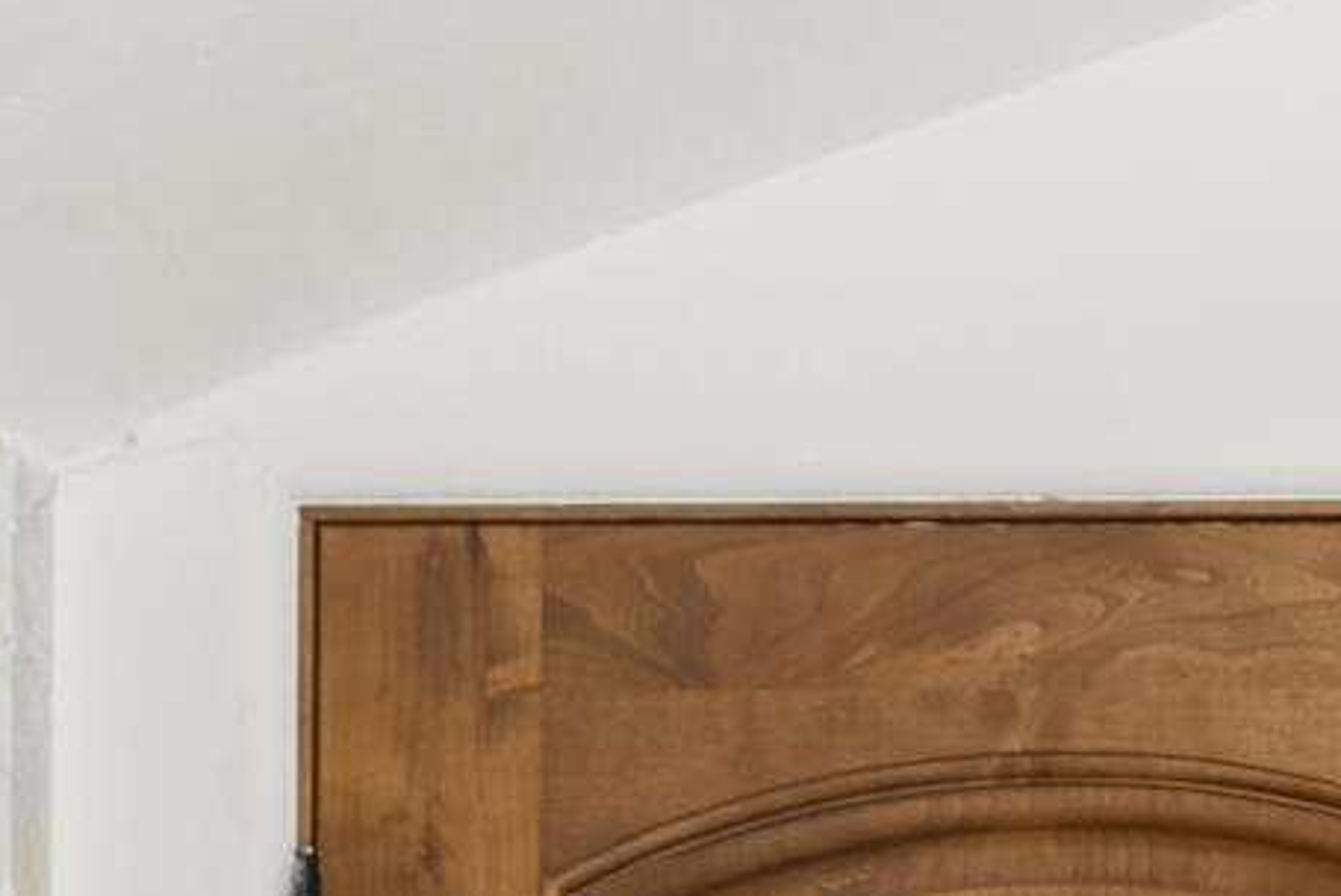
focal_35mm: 112
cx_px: 1754
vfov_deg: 10.6
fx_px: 4174
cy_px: 2096
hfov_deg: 17.1
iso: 500
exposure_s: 1/4
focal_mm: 17
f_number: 7.1
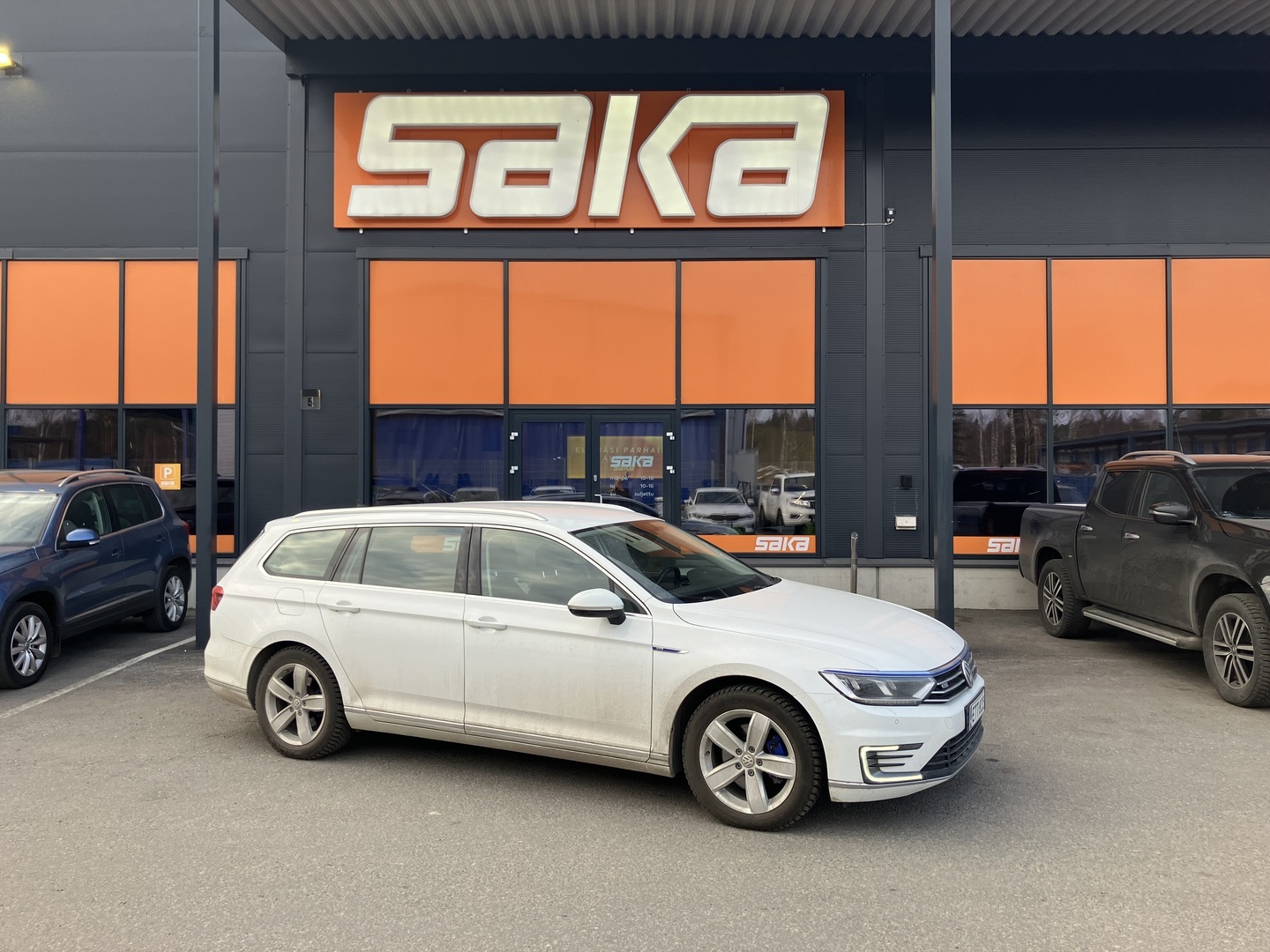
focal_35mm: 28
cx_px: 635
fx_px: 1027
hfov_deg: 63.4
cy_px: 476
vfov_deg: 49.7
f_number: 1.8
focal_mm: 3.99
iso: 32
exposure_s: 1/328
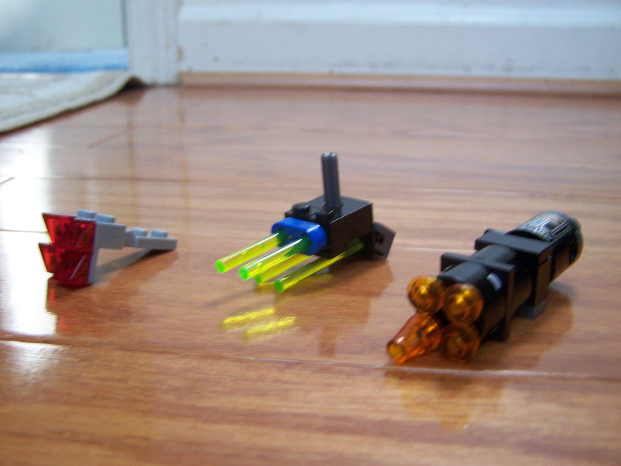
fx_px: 682
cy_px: 233
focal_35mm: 38
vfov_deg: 37.7
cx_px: 310
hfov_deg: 49.0
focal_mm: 6.3
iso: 160
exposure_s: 1/25
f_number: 2.8
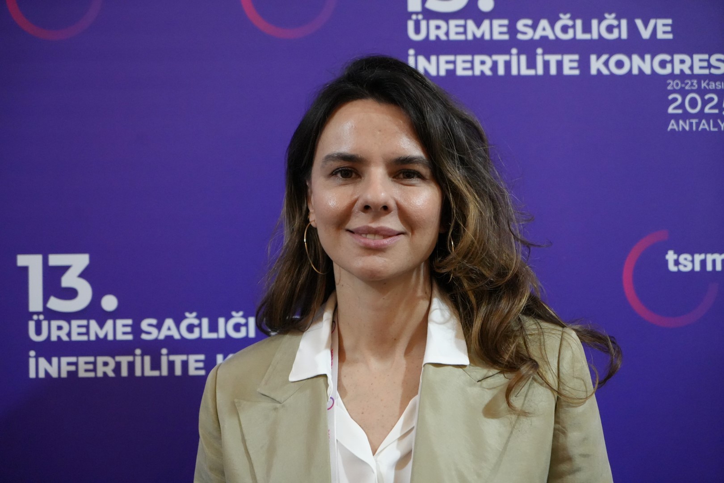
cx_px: 362
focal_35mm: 70
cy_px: 242
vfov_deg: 19.5
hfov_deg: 28.8
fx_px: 1408
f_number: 4
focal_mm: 70
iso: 10000
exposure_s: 1/160
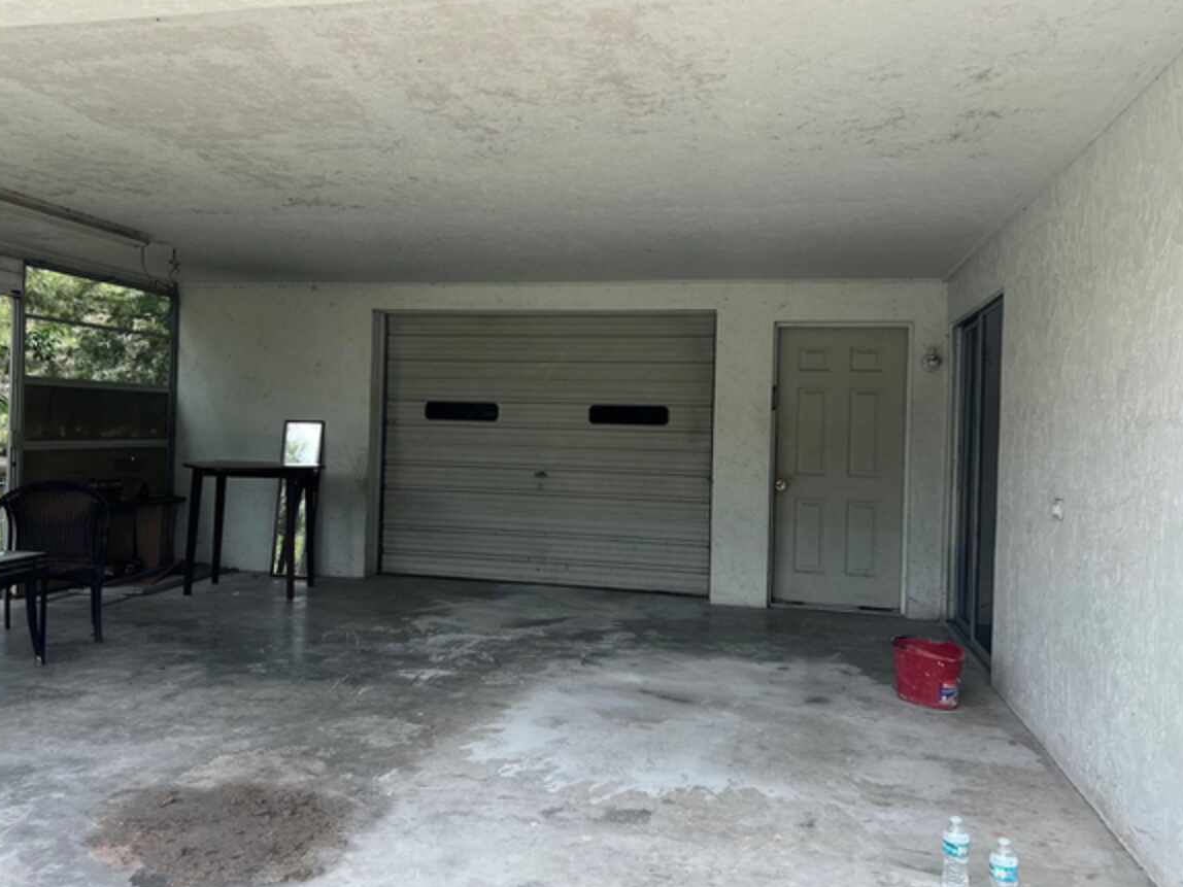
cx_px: 536
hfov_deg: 61.5
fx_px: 991
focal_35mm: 29
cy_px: 420
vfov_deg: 48.2
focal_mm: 5.7
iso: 50
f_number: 1.5
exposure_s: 1/974
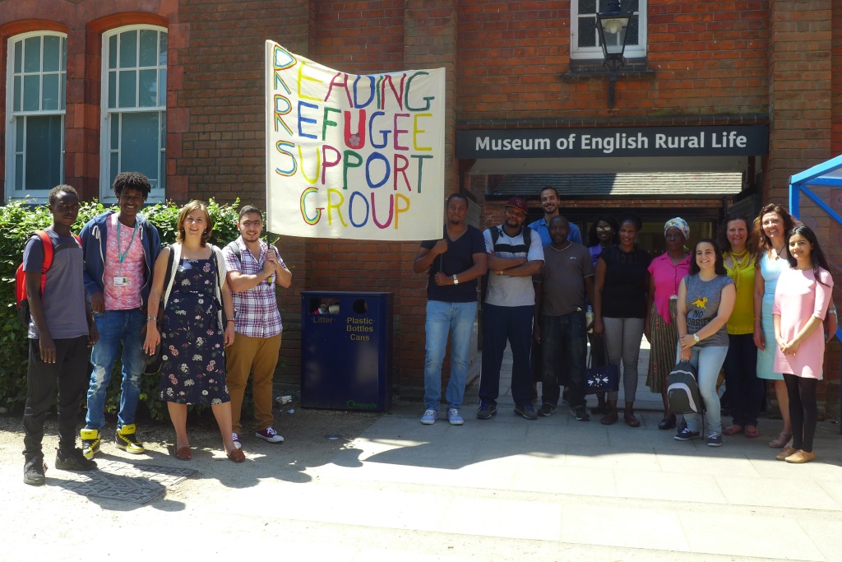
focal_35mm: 35
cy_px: 281
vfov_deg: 37.9
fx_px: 819
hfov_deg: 54.4
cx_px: 421
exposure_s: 1/500
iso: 80
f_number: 2.8
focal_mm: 6.9
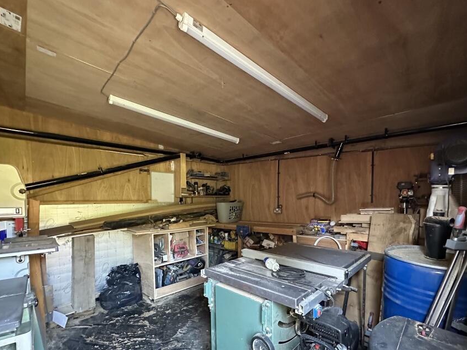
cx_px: 243
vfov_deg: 73.9
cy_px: 210
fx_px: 229
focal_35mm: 17
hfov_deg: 91.0
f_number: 2.2
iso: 1250
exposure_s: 1/49
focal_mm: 2.22
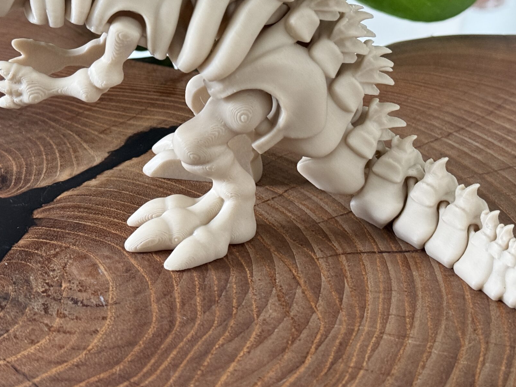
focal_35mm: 77
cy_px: 85
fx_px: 1148
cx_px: 200
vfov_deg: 19.0
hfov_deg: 25.3
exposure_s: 1/60
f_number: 1.78
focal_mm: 6.76
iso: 250
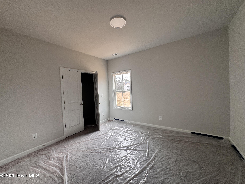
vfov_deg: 85.7
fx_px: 99
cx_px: 122
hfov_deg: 102.1
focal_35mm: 14
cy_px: 92
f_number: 2.2
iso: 64
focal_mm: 2.22
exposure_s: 1/120
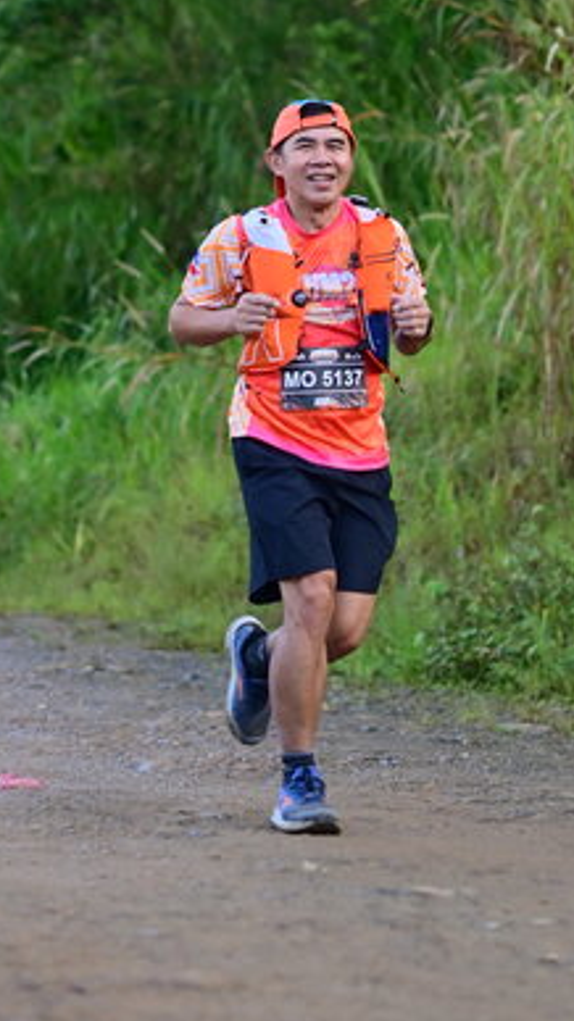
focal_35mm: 108
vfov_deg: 19.6
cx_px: 271
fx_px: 2925
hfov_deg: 11.2
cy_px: 163
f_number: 2
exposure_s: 1/800
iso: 160
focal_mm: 50
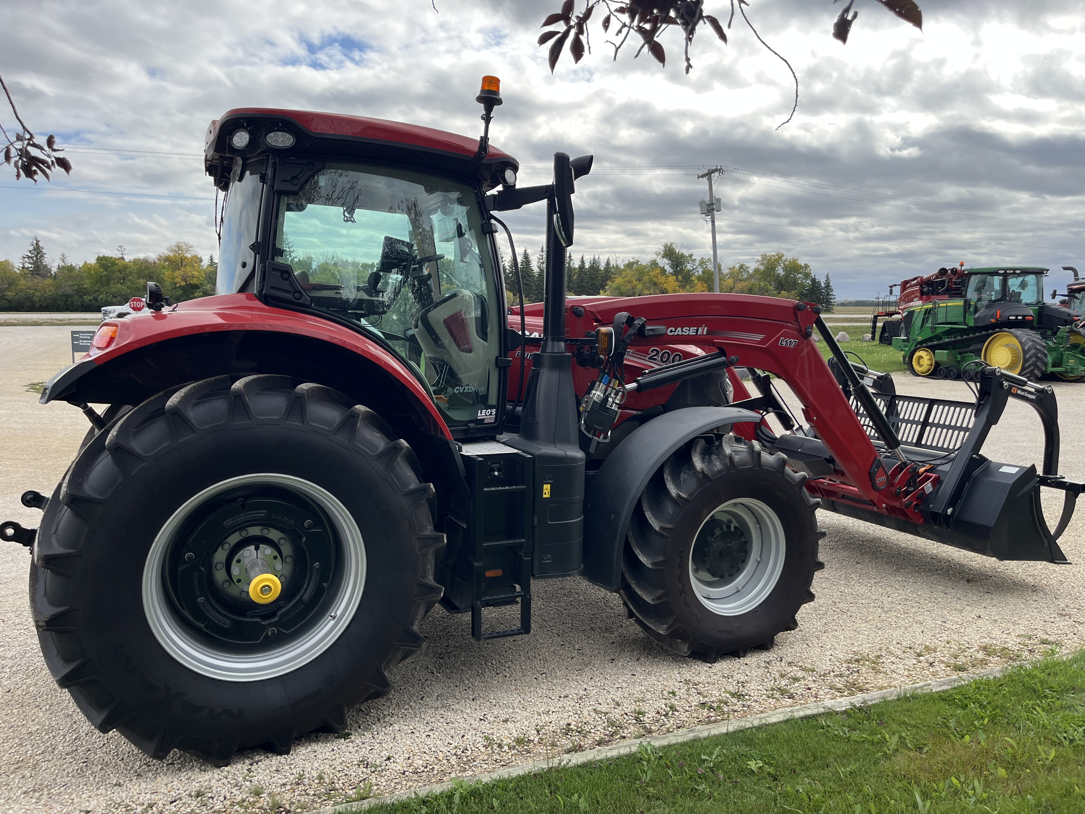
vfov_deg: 53.1
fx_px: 815
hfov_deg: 67.3
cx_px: 542
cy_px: 407
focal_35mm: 26
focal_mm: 5.1
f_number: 1.6
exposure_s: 1/1647
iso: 50
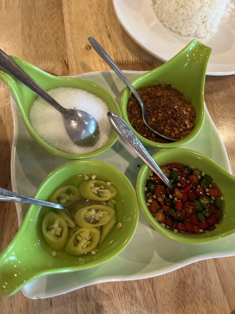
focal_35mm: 26
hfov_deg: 53.1
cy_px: 157
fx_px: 235
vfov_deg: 67.3
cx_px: 118
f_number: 1.5
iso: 250
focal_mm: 5.7
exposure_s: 1/50
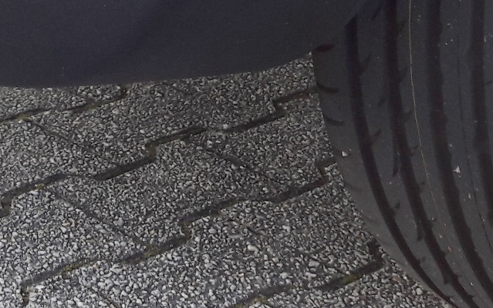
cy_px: -270
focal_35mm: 115
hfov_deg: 17.2
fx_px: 1546
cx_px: -122
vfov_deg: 10.6
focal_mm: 3.7
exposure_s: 1/50
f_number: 1.9
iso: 40
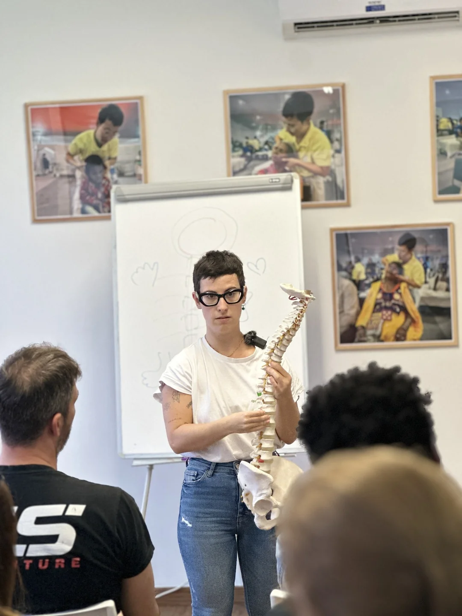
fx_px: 1370
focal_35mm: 77
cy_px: 308
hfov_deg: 19.1
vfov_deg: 25.3
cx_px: 231
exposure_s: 1/100
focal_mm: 9
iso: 250
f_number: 2.8
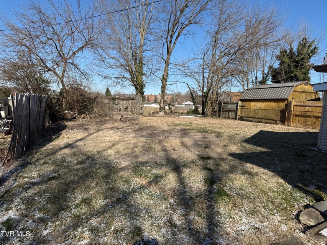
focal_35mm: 24
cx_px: 164
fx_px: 227
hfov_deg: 71.6
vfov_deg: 56.8
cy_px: 122
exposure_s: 1/4405
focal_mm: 6.76
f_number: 1.78
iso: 80
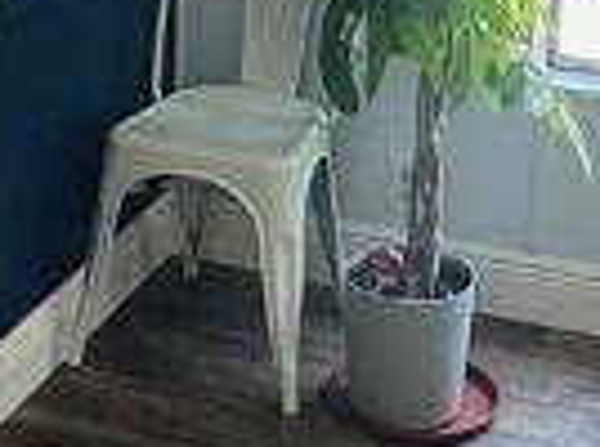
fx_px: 1851
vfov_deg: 12.7
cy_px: -317
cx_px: 278
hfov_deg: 18.4
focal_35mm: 107
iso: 64
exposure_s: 1/99
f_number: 2.2
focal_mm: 2.22
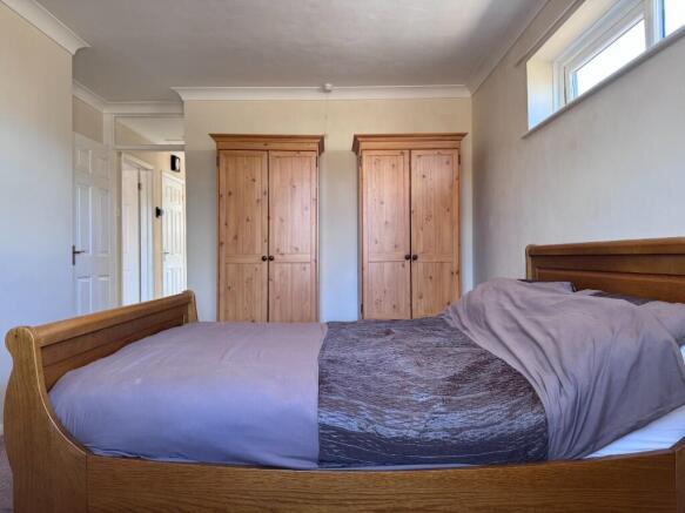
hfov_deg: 71.6
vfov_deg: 56.8
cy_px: 256
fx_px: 475
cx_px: 342
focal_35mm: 24
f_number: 1.78
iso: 100
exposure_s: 1/100
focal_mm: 6.76
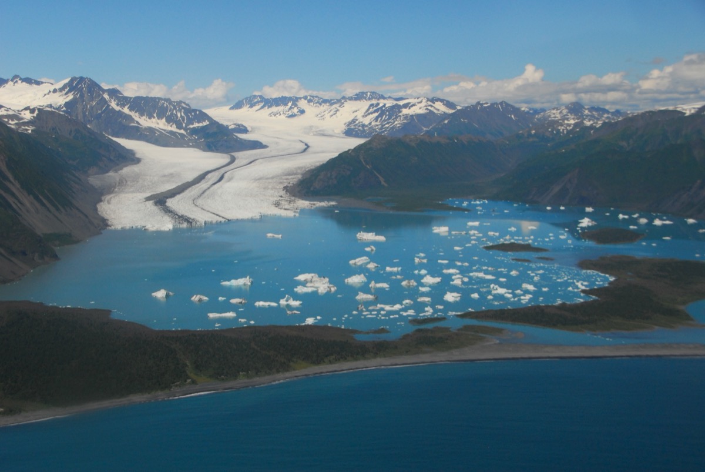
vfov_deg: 28.1
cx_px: 352
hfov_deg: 41.1
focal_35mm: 48
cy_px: 236
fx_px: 941
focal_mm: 32
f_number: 5.6
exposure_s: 1/5000
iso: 400
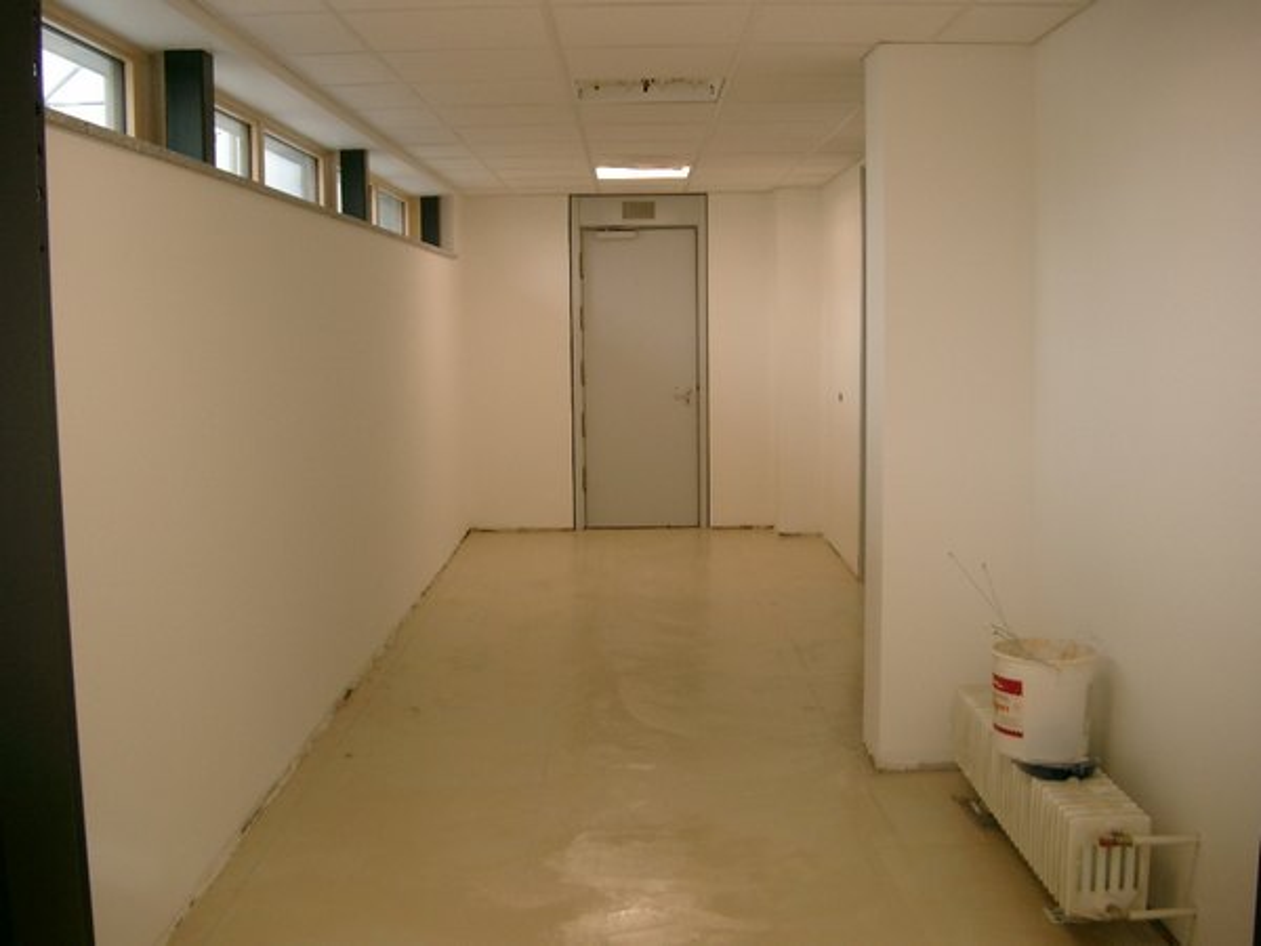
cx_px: 630
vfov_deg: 38.7
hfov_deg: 50.1
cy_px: 473
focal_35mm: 37
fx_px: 1348
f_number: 2.6
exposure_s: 1/100
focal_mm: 7.6
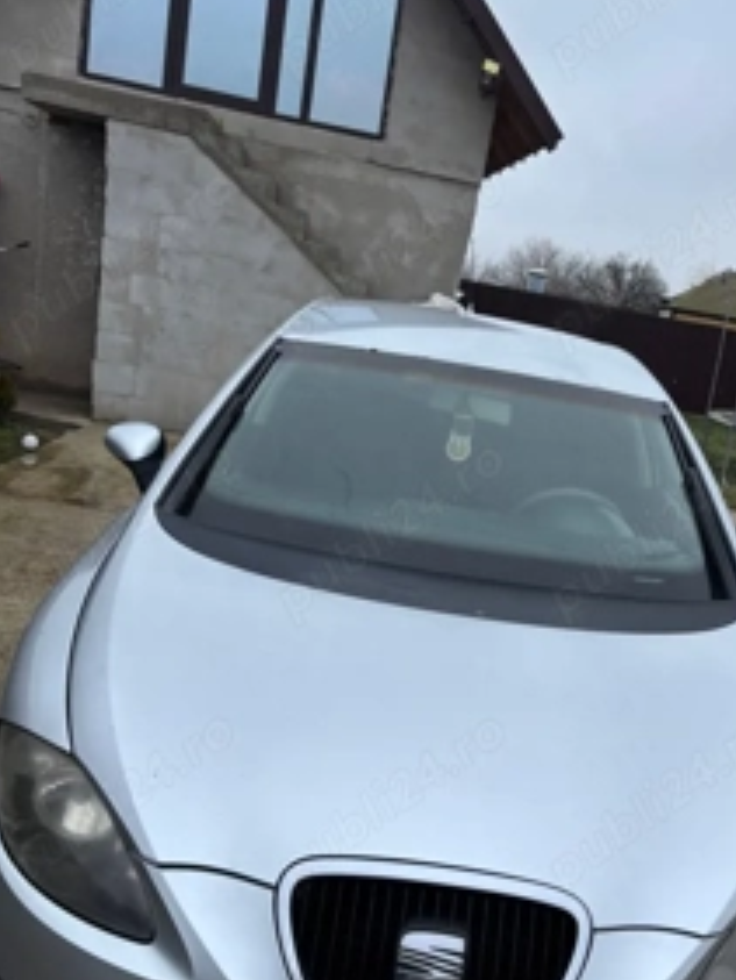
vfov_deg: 49.9
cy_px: 572
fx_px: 1048
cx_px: 460
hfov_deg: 38.4
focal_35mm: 37
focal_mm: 5.96
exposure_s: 1/961
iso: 50
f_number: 1.6
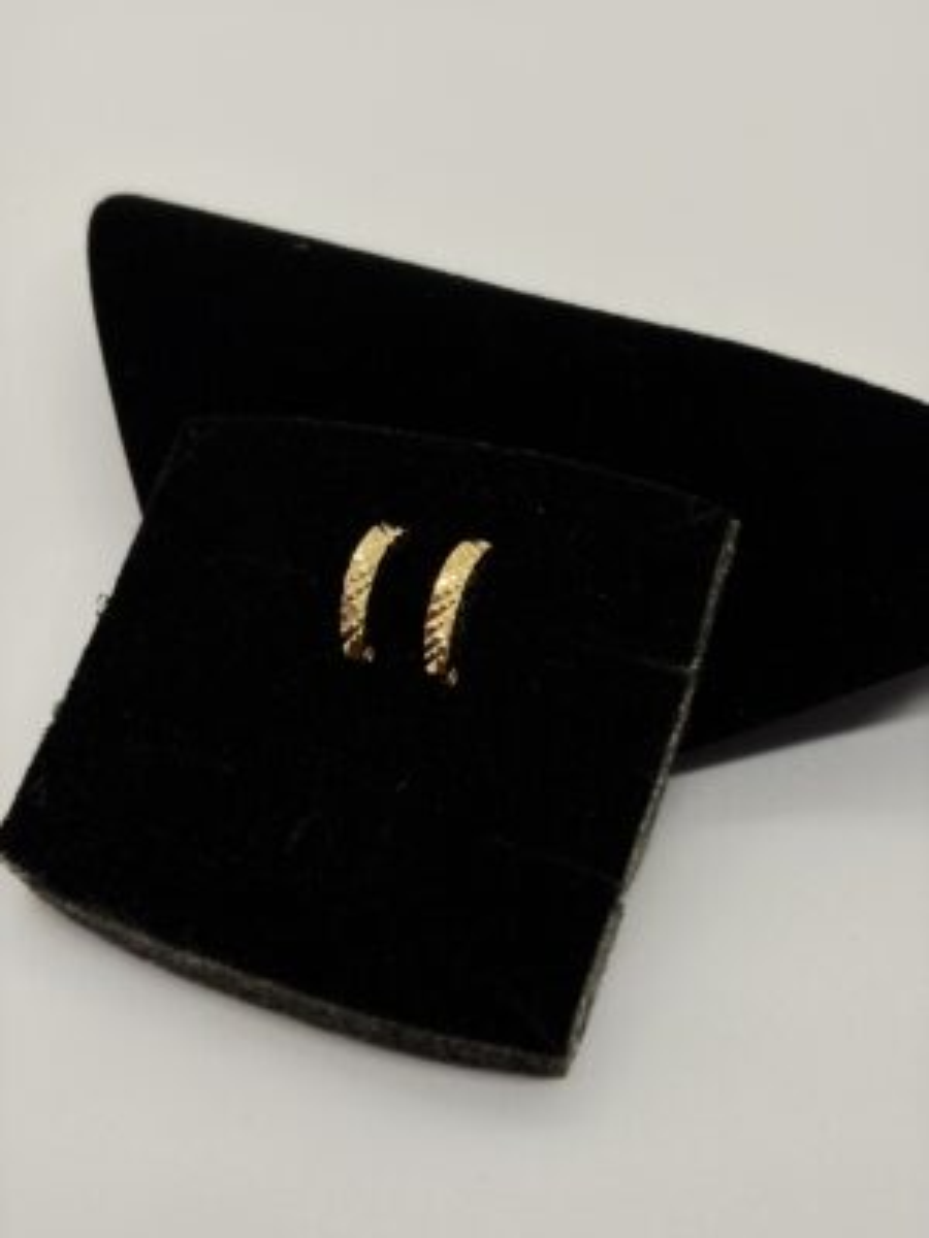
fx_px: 1861
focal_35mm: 52
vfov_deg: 36.8
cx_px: 464
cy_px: 619
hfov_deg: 28.0
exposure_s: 1/192
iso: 100
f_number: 1.6
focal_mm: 5.96
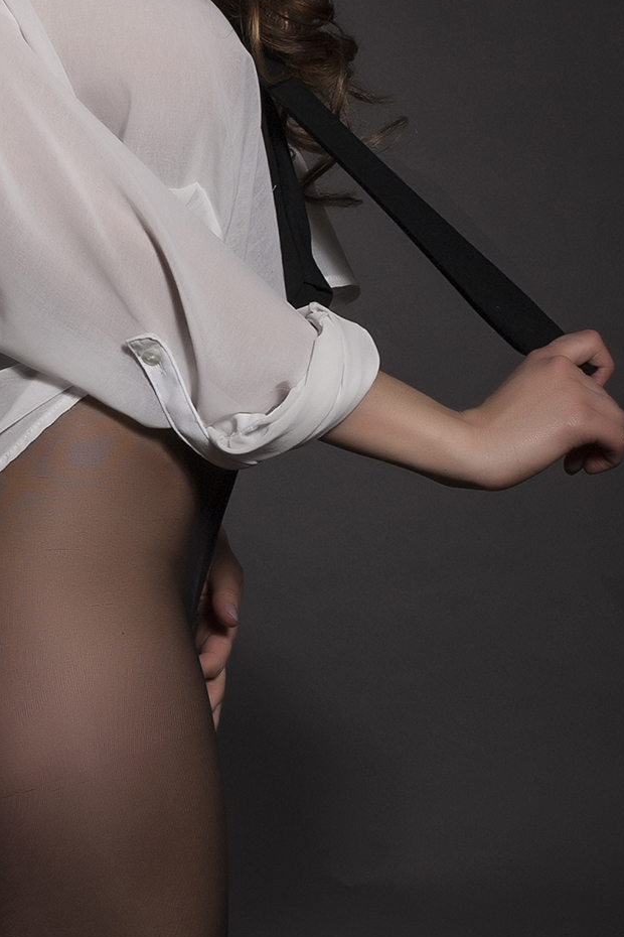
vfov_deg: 15.8
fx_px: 3354
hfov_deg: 10.6
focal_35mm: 129
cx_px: 164
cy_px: 185
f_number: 9
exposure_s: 1/500
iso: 200
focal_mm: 50
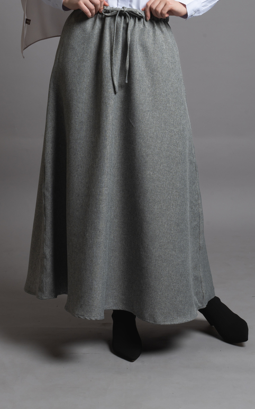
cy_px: 55
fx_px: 912
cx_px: 122
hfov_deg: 15.9
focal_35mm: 82
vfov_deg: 24.6
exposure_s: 1/160
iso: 100
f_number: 16
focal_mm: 46
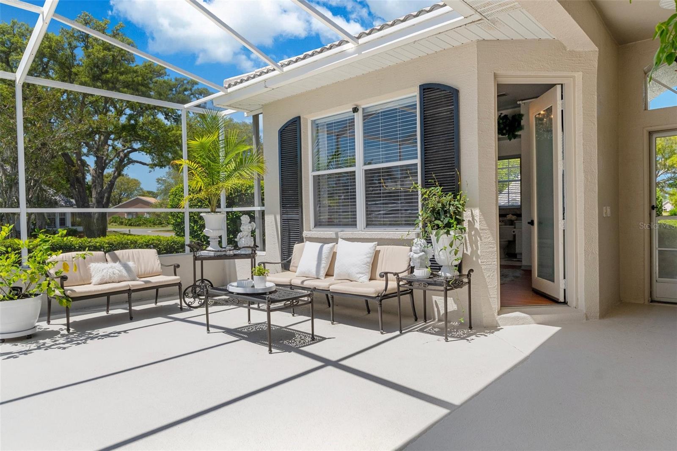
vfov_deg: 56.1
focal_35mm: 22
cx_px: 338
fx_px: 423
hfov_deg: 77.3
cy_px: 226
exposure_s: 1/750
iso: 250
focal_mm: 15
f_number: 8
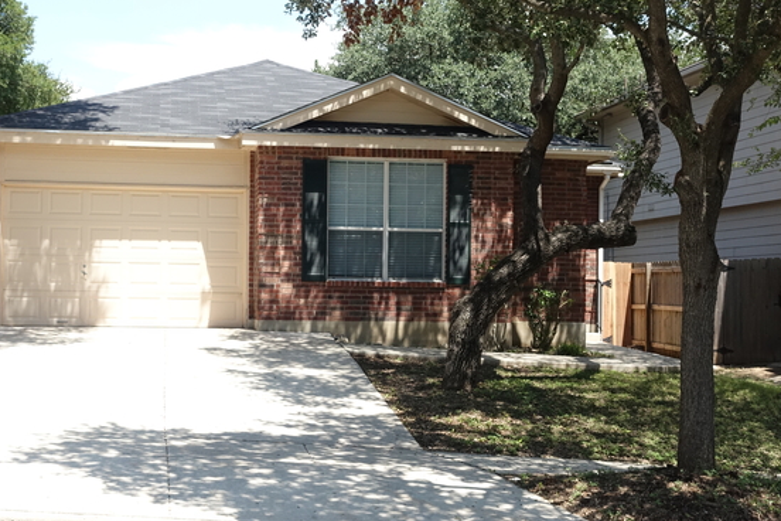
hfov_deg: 34.5
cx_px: 352
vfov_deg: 23.4
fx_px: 1258
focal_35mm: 58
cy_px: 284
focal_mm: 18.51
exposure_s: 1/800
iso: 640
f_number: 6.3
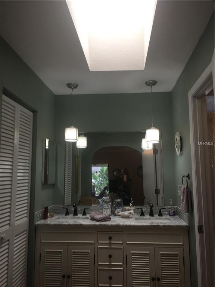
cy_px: 144
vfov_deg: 61.7
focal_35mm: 29
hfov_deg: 48.2
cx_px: 108
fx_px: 240
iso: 25
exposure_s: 1/40
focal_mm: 4.15
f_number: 2.2
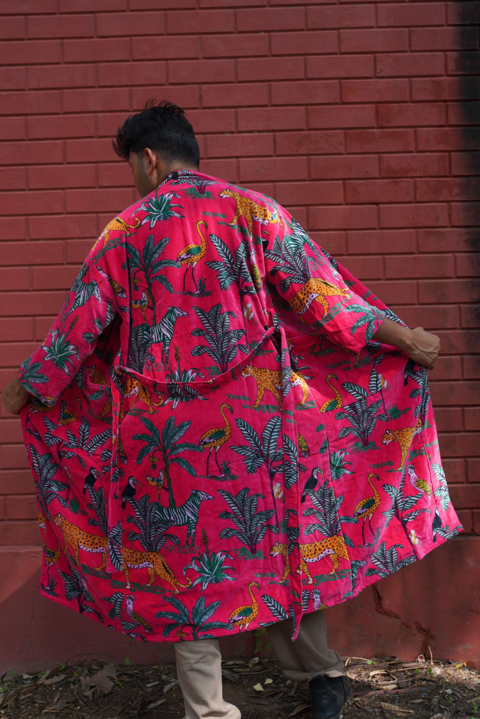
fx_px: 1000
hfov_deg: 27.0
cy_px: 360
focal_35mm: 50
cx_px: 240
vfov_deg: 39.6
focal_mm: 50
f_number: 5
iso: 200
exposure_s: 1/125
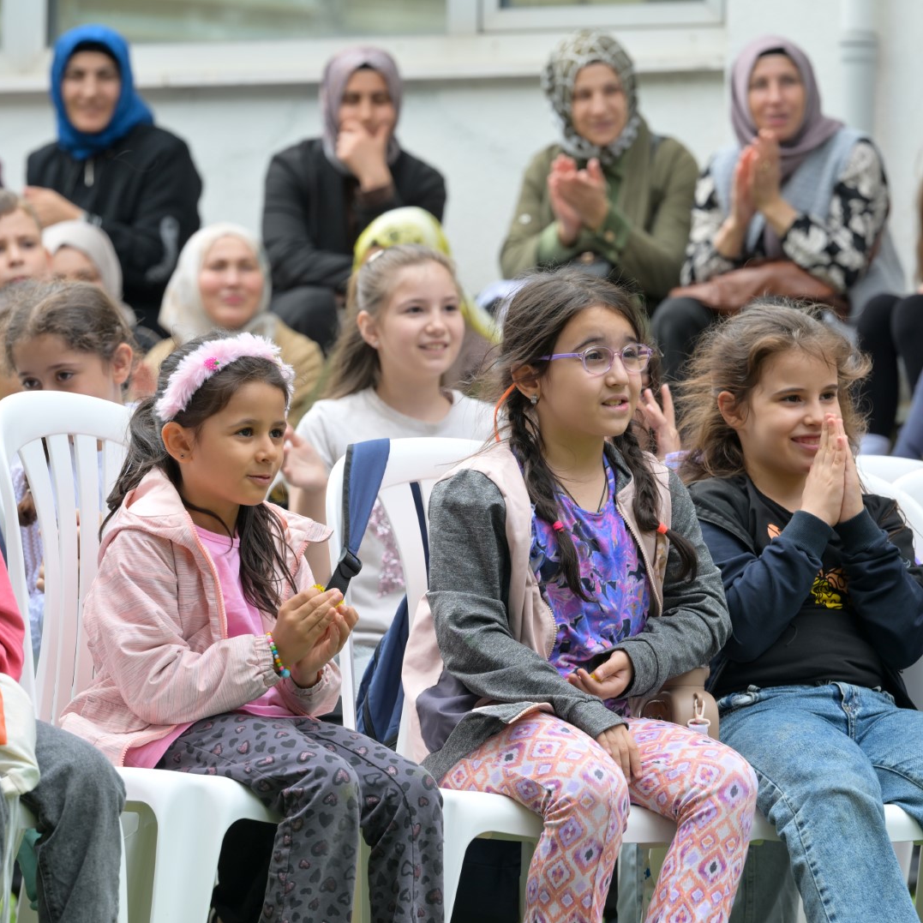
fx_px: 6365
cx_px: 480
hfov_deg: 8.3
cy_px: 462
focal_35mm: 211
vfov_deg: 8.3
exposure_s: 1/200
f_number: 5.6
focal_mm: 165
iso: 200
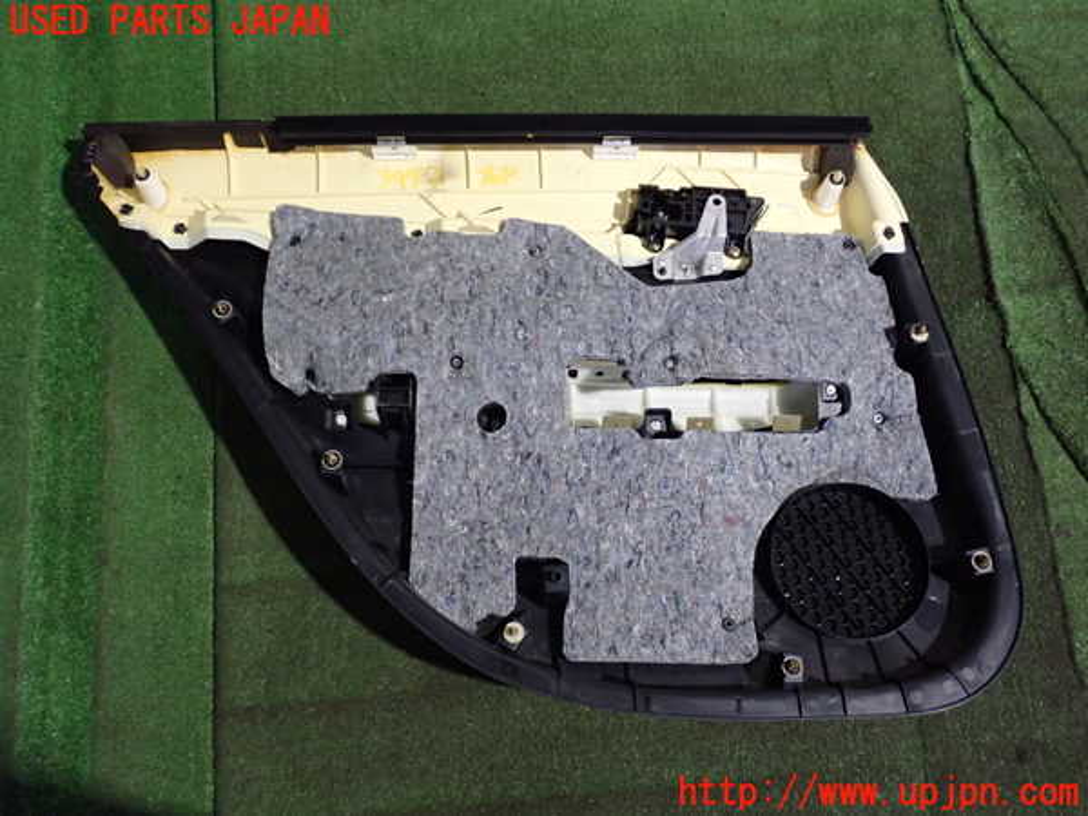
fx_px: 1006
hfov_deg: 56.8
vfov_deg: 44.2
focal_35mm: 32
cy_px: 408
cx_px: 544
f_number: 2.4
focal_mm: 5.79
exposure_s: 1/30
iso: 640
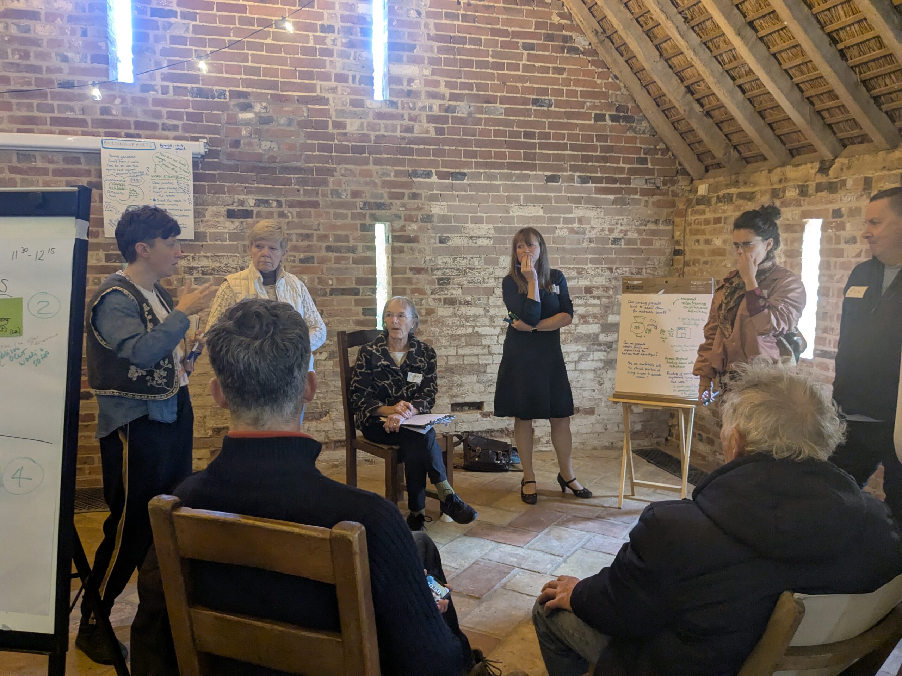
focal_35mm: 27
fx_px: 704
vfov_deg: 51.4
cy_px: 338
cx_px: 451
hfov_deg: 65.3
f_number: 1.73
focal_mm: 4.38
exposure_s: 1/99.9
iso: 374
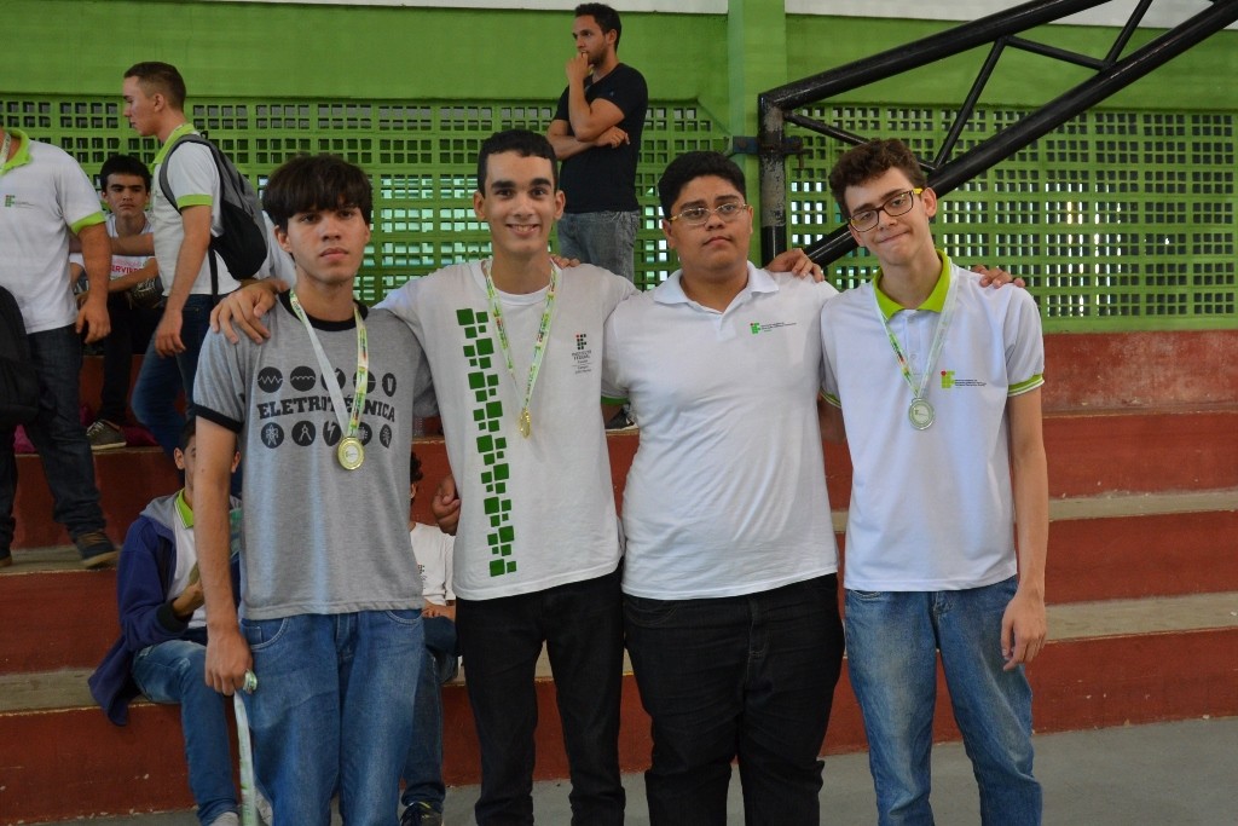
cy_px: 413
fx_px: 1135
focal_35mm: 33
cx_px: 619
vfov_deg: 40.0
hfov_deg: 57.2
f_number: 3.8
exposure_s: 1/50
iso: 800
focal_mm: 22
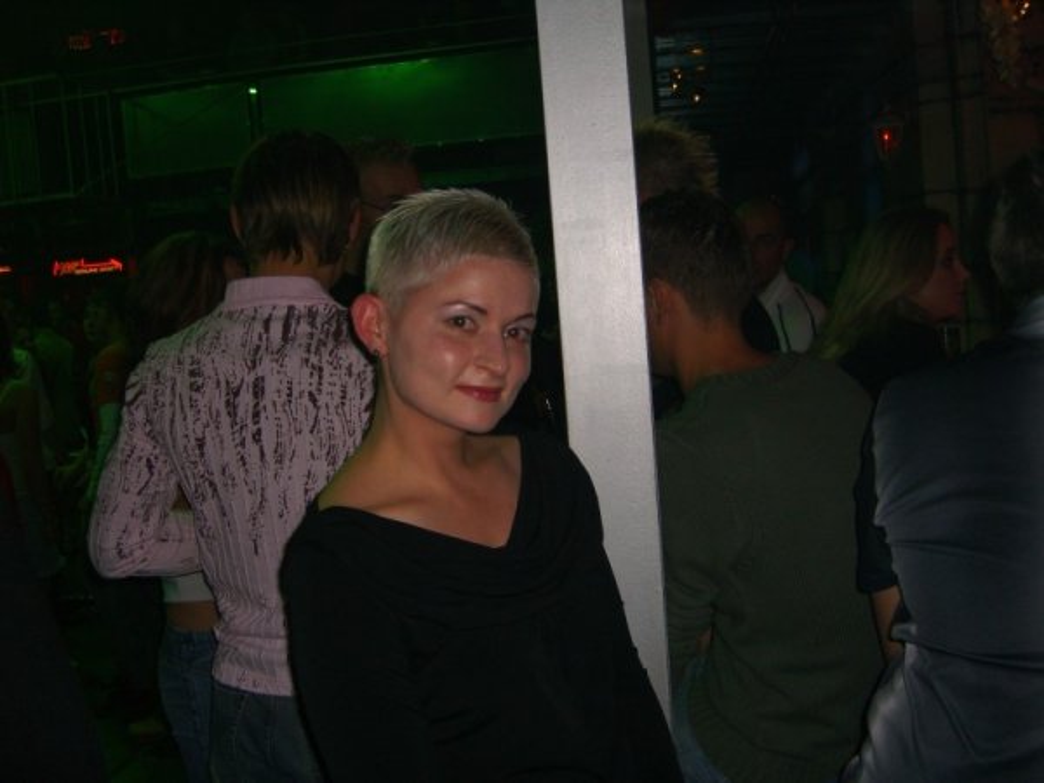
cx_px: 522
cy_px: 392
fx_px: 1146
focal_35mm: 38
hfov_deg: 49.0
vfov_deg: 37.7
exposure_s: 1/60
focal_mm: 7.9
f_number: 2.8
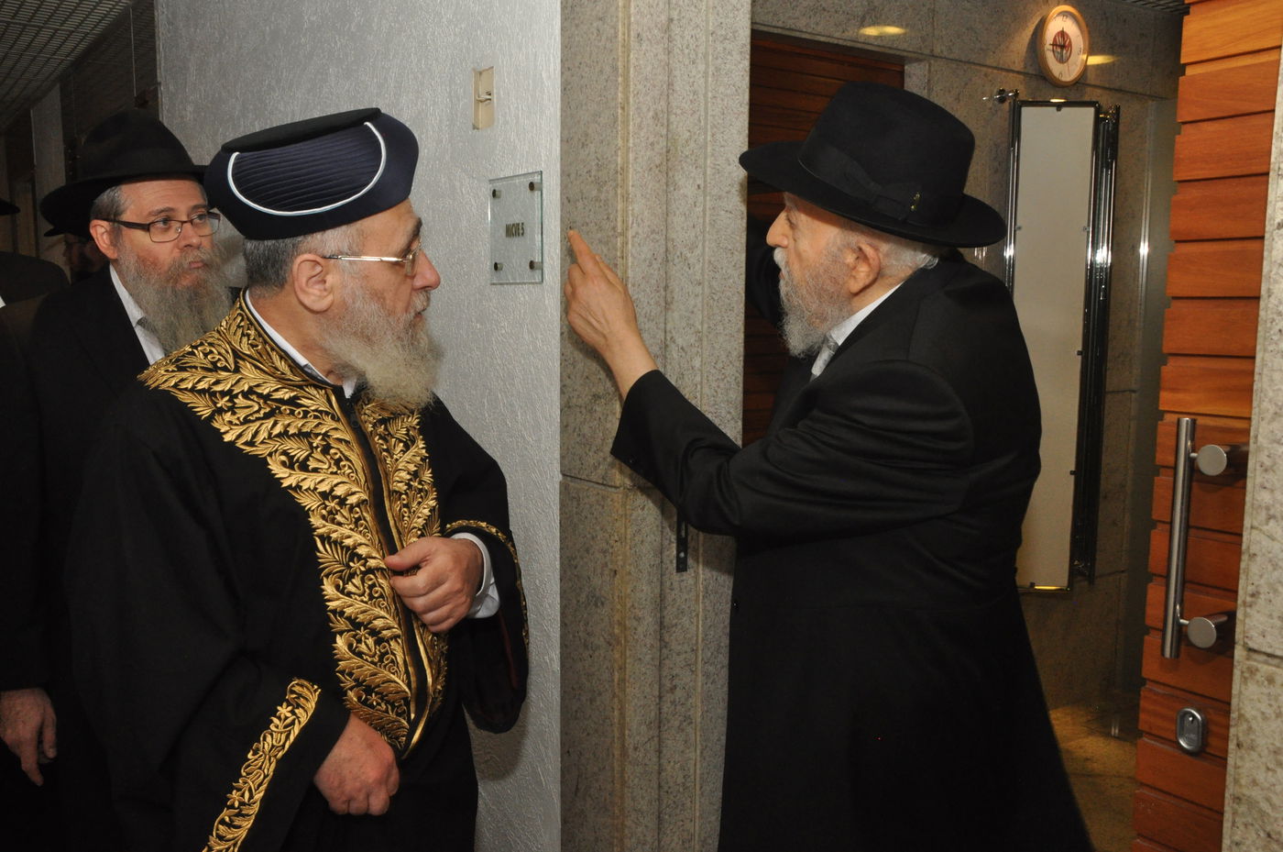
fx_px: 1174
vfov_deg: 39.9
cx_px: 642
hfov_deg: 57.3
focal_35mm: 33
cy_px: 426
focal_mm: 22
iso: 1250
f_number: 13
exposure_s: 1/60
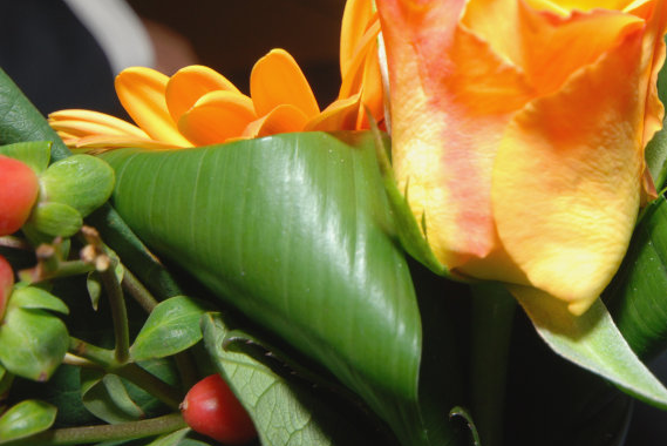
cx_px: 488
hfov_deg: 36.1
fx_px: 1001
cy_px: 91
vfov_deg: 24.7
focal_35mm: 54
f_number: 5.6
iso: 125
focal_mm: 20
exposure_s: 1/60
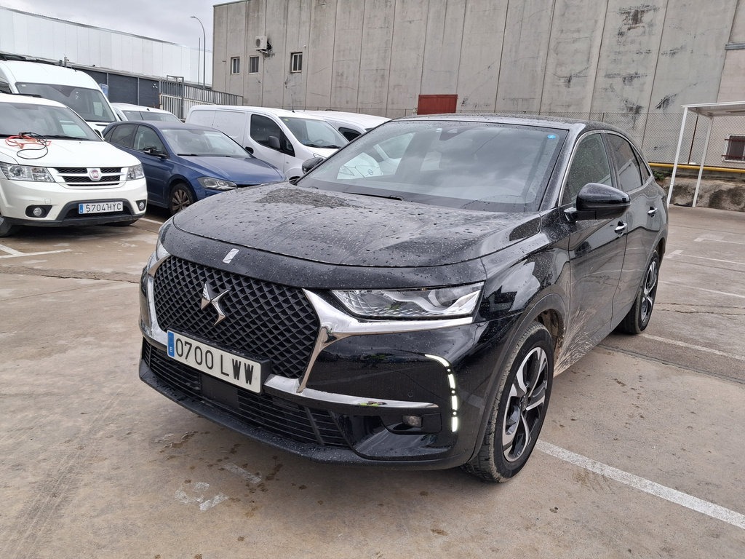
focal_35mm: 27
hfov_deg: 65.3
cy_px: 280
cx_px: 372
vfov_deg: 51.4
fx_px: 581
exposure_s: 1/120
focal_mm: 4
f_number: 1.8
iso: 40
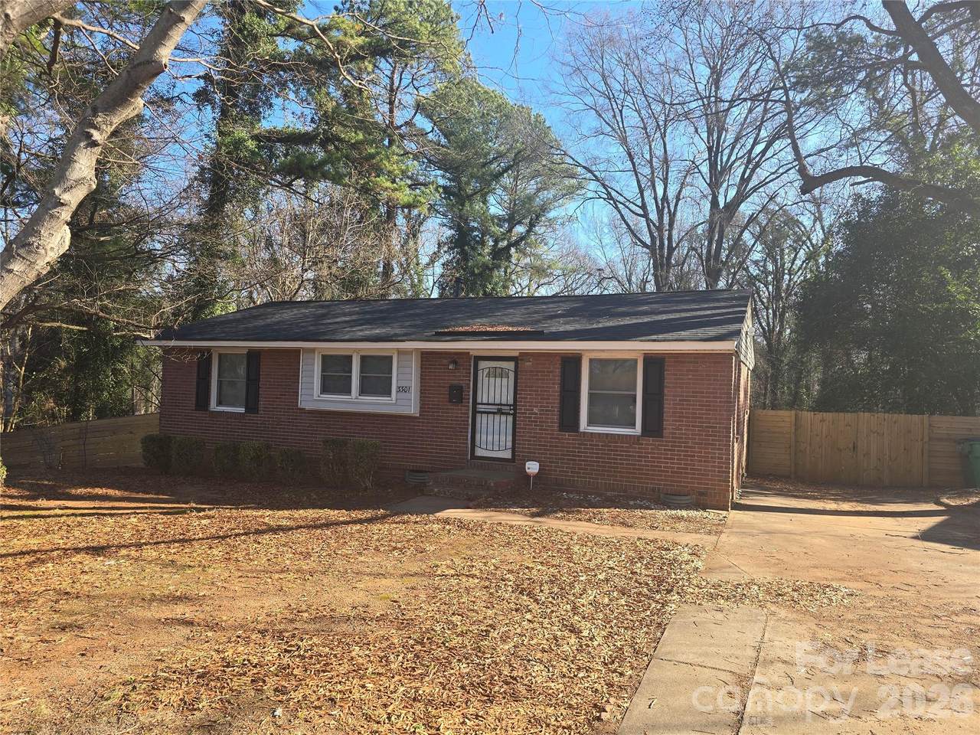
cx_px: 490
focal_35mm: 23
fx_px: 651
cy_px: 368
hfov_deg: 73.9
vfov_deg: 58.9
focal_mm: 6.3
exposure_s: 1/217
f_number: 1.7
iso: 12
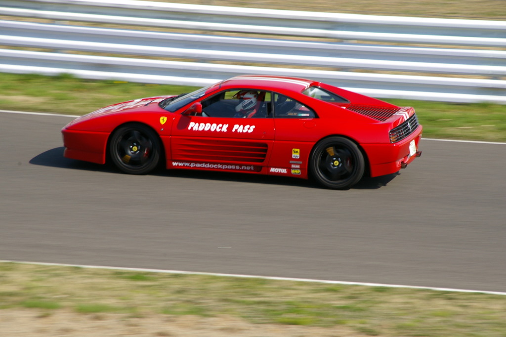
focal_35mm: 255
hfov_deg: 8.1
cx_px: 253
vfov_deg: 5.4
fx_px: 3583
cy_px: 168
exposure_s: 1/125
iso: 200
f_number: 13
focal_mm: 170
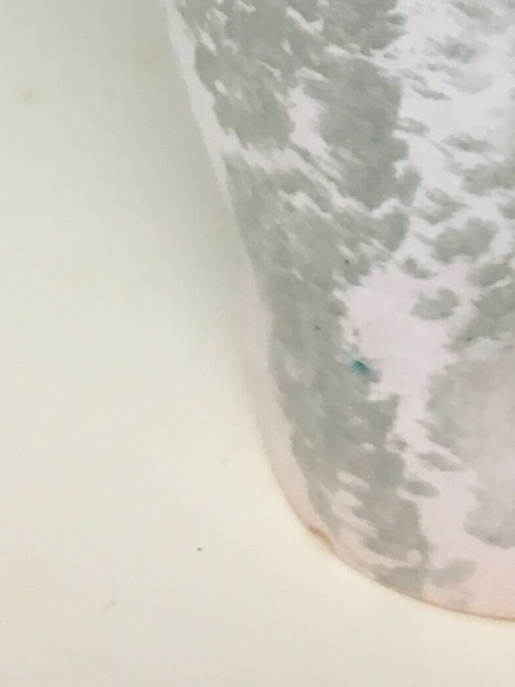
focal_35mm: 112
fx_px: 2222
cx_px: 568
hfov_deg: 13.0
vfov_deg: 16.3
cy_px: -301
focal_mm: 4.15
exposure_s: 1/33
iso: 25
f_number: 2.2
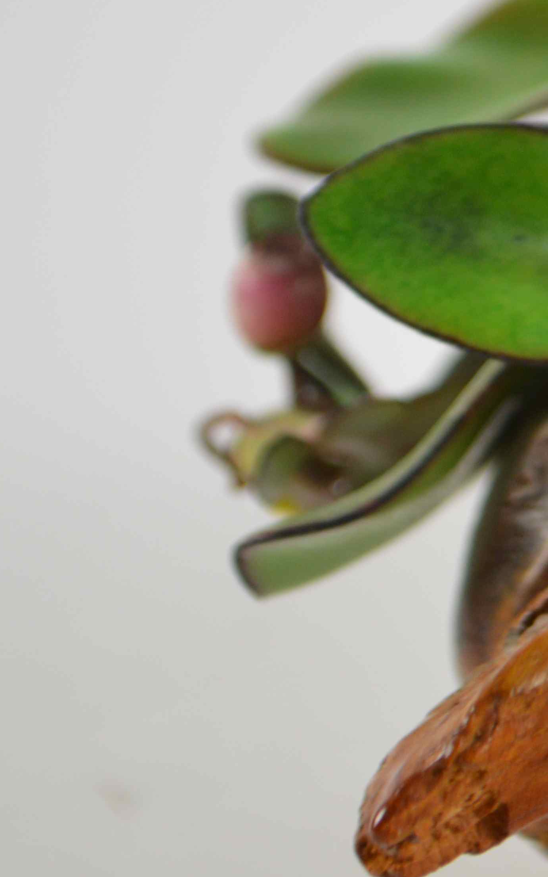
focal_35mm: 228
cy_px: 405
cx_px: 1176
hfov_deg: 5.6
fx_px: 5458
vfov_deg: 9.2
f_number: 5.6
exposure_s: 1/20
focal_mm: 55
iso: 400
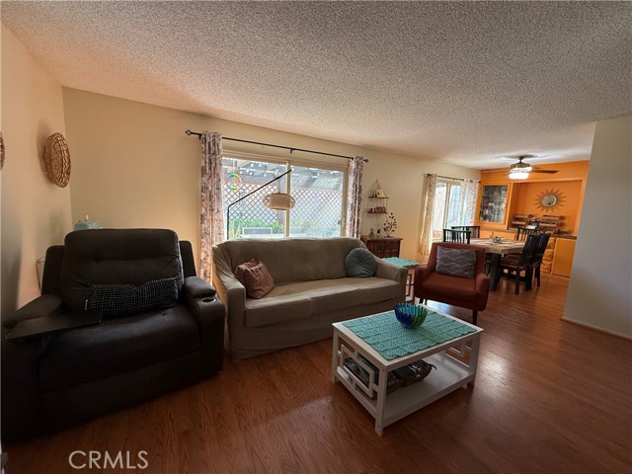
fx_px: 256
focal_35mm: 14
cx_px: 316
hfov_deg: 102.1
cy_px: 237
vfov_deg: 85.7
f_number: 2.2
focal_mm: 2.22
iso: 200
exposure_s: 1/99
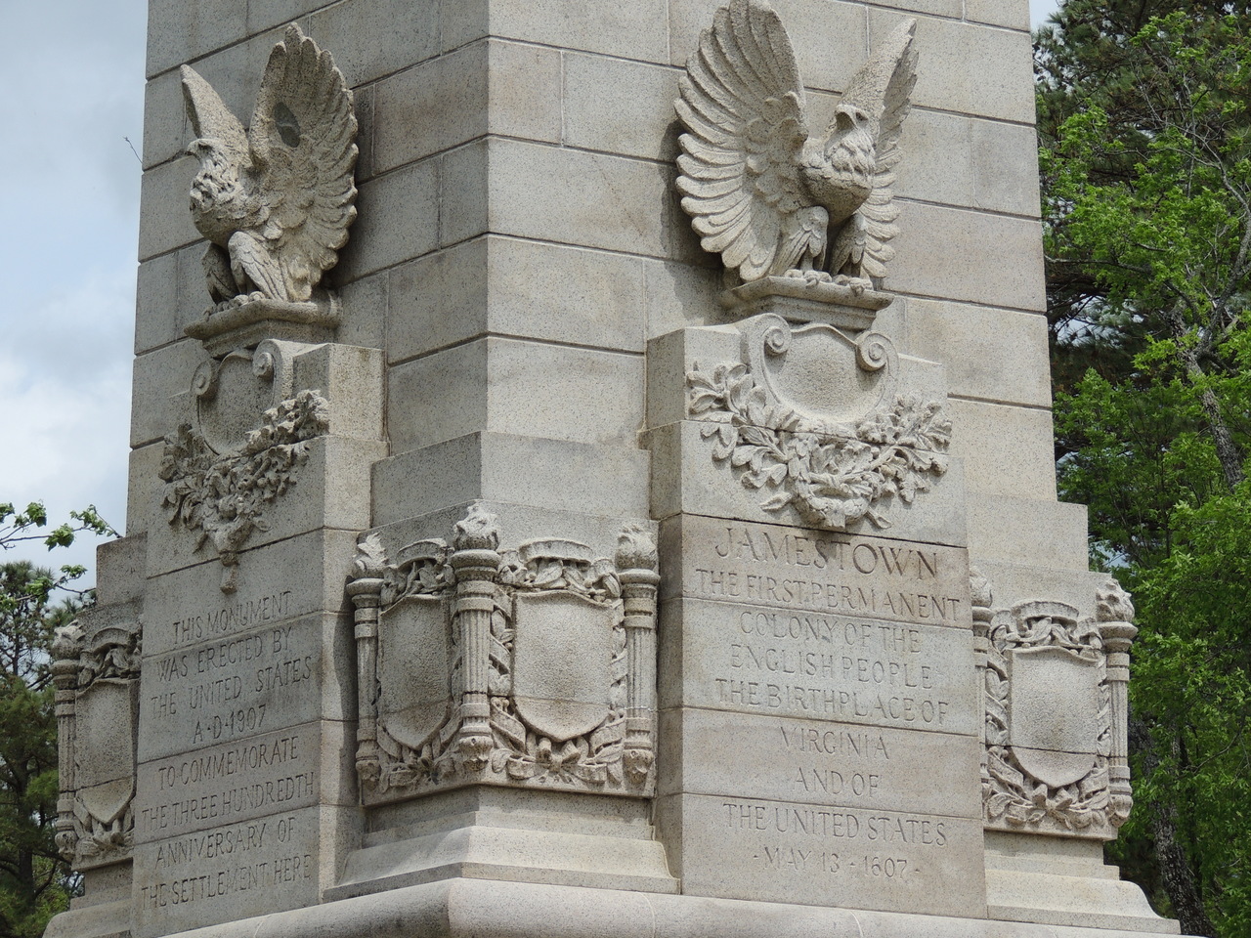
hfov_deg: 11.6
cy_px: 469
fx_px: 6144
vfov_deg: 8.7
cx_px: 626
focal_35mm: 170
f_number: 4.5
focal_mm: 30.3
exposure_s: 1/800
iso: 100
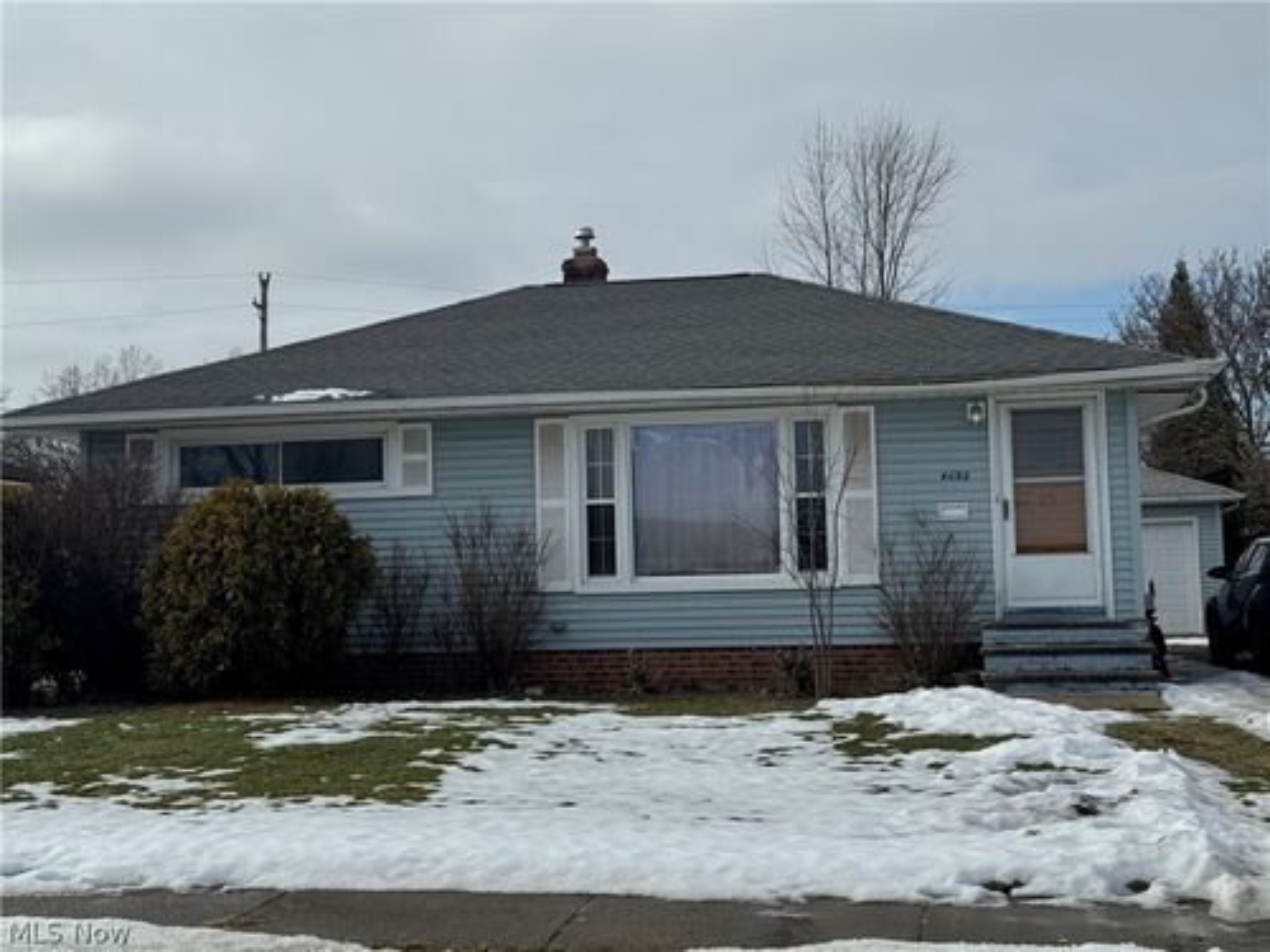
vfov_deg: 30.3
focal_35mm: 48
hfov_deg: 39.7
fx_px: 1761
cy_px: 476
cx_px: 635
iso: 64
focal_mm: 6.76
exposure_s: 1/7937
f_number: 1.78
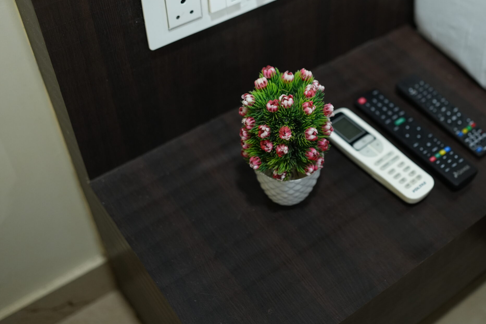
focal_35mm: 48
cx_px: 325
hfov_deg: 40.6
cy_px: 121
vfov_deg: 28.0
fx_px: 648
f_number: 1.8
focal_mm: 35
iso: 1250
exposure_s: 1/200
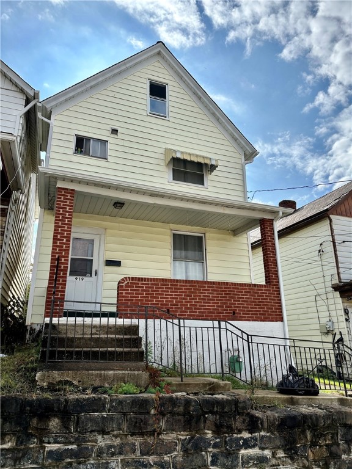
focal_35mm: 24
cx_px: 176
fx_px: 325
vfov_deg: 71.6
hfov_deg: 56.8
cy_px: 234
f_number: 1.78
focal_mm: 6.86
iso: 80
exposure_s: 1/5848
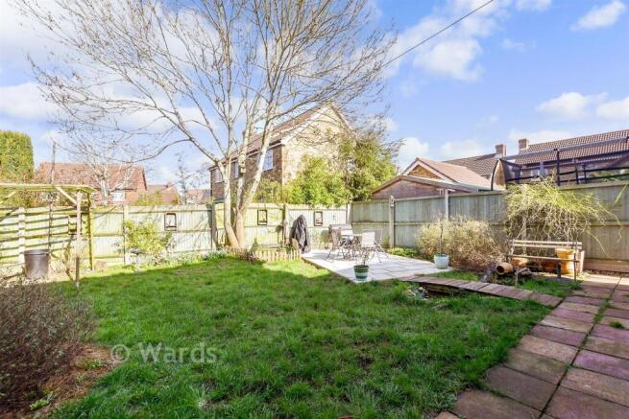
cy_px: 210
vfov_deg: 77.4
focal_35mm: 15
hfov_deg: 100.4
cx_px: 314
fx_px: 262
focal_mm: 10
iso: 320
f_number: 8
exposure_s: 1/500
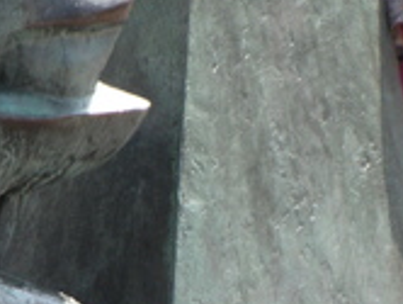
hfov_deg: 4.8
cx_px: -134
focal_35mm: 412
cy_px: 421
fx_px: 4803
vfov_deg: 3.6
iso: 64
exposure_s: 1/128
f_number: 4.8
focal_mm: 19
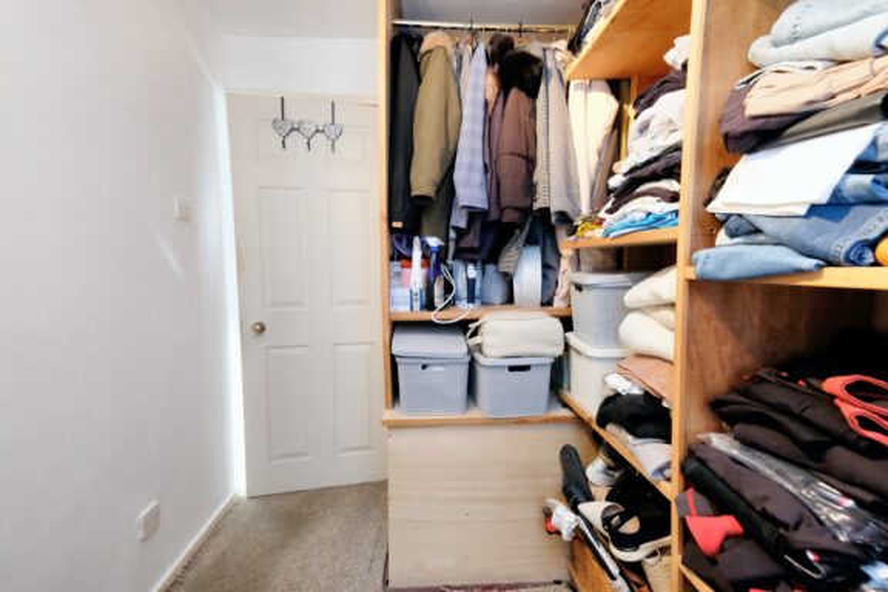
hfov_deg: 100.4
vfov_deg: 77.3
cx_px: 444
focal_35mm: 15
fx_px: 370
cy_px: 296
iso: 4000
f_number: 5.6
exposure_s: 1/50
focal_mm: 10
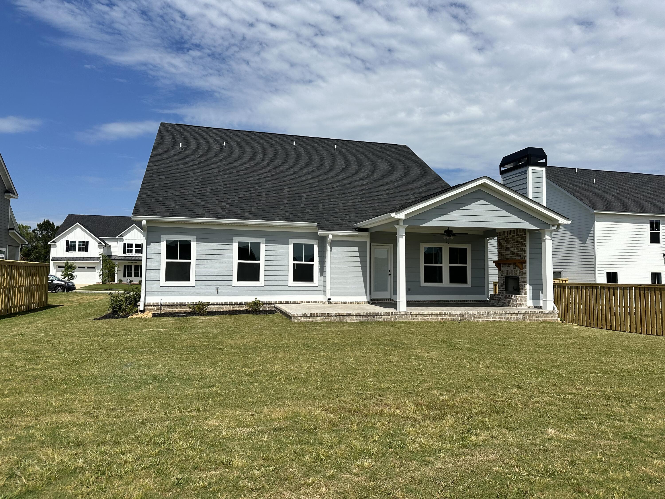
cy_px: 250
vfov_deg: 56.8
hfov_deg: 71.6
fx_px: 461
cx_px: 332
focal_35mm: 24
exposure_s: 1/8197
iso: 80
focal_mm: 6.86
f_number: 1.78
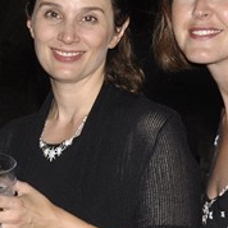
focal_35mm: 157
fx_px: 1170
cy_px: 252
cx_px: -53
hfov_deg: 10.9
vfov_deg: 11.0
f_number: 3.8
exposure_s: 1/60
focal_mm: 22
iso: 400
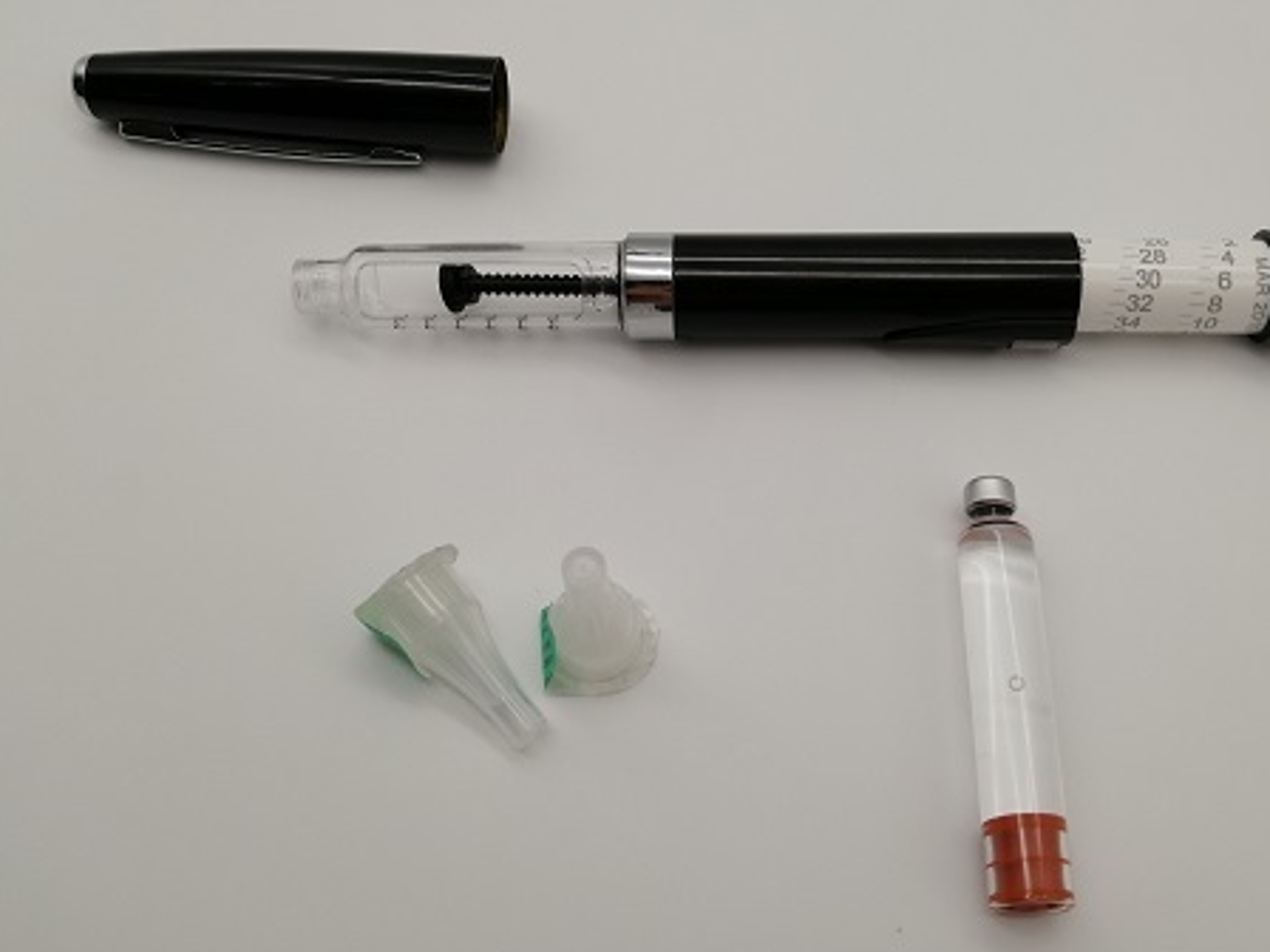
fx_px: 1247
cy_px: 415
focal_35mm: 34
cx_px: 734
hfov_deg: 53.7
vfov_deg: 41.7
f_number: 1.8
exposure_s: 1/213
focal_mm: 3.62
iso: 50
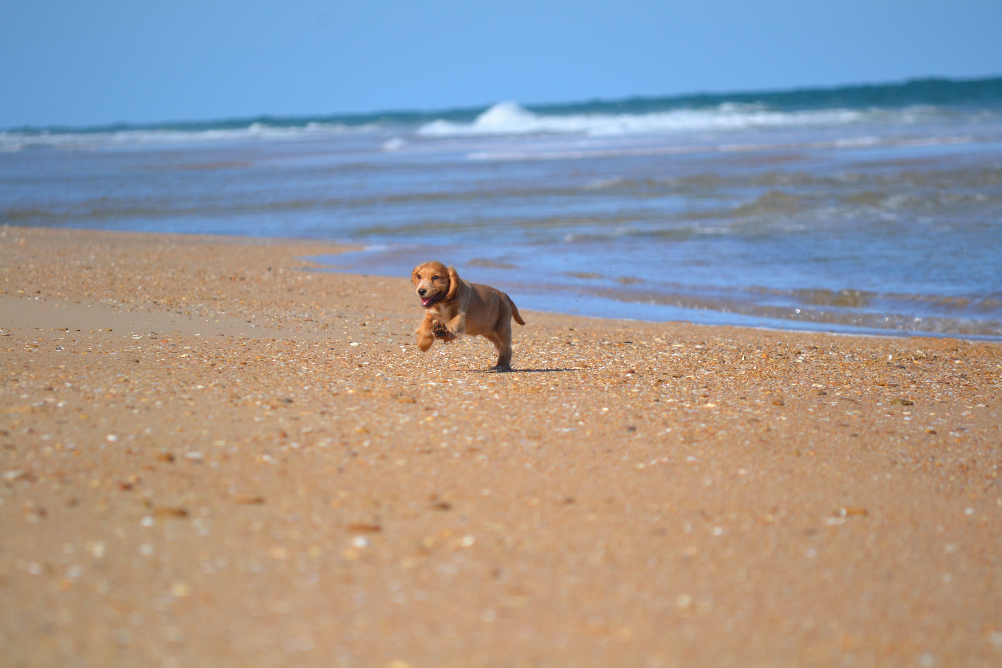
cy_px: 334
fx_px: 8349
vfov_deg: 4.6
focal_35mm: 300
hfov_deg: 6.9
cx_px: 501
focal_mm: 200
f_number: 6.3
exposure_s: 1/1600
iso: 400
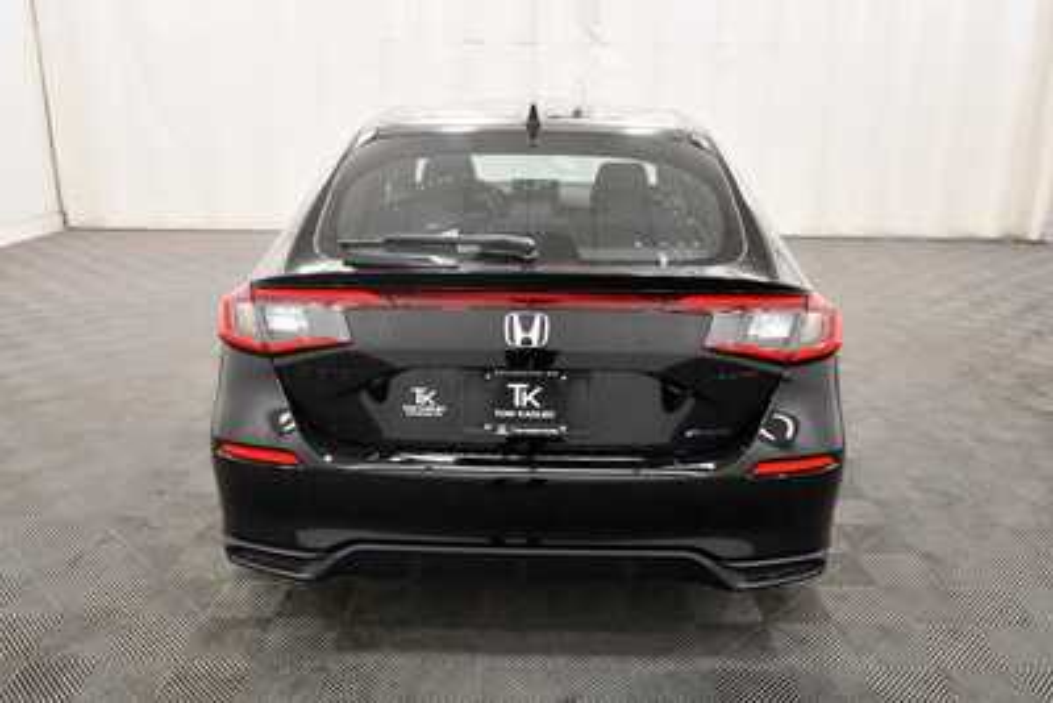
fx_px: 878
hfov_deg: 61.9
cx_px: 526
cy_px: 352
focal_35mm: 30
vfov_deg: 43.6
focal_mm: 20
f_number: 5.6
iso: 1800
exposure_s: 1/125
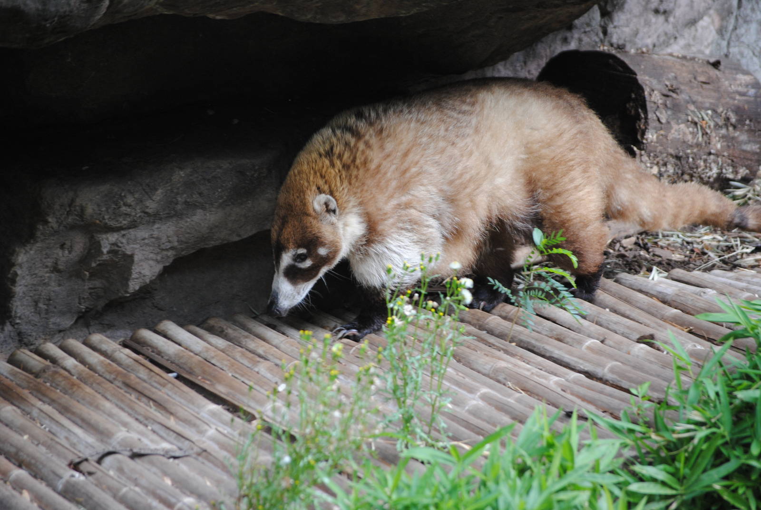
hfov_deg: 11.2
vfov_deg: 7.5
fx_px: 3873
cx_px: 380
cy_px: 255
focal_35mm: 183
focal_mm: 122
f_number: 4.8
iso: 360
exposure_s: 1/125
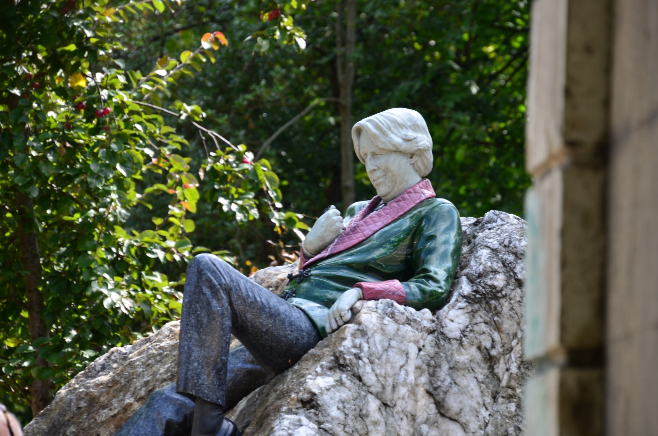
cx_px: 329
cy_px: 218
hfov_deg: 7.4
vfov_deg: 4.9
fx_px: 5060
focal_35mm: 278
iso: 100
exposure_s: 1/125
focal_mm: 185
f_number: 6
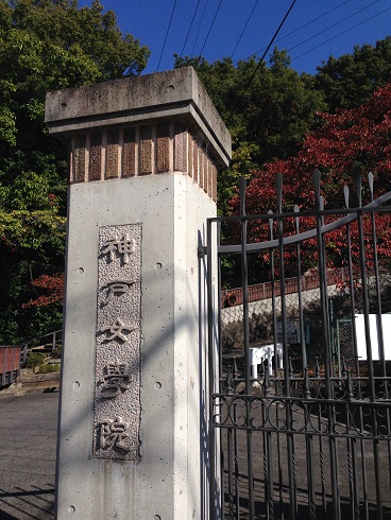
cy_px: 260
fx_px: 497
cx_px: 196
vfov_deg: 55.3
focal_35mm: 33
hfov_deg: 43.0
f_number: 2.4
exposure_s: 1/2463
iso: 50
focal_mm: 4.12
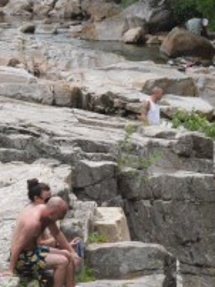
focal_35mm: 284
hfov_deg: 5.2
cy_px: 119
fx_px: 2347
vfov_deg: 7.0
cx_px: 282
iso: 1600
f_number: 9
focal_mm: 55
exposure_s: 1/1000
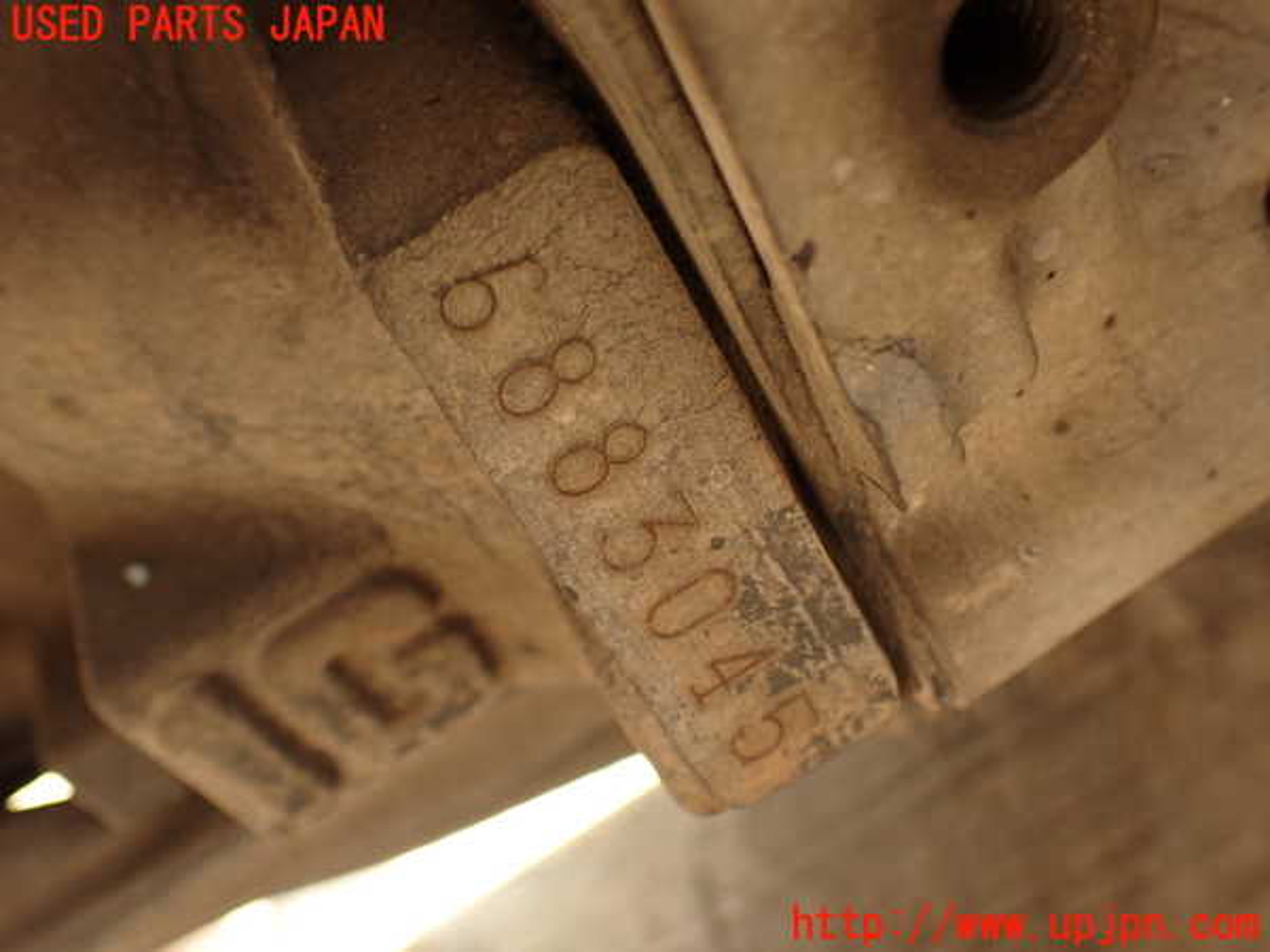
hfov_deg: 51.4
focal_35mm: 36
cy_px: 476
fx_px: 1321
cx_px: 635
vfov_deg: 39.7
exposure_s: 1/60
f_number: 2.5
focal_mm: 6.37
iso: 200
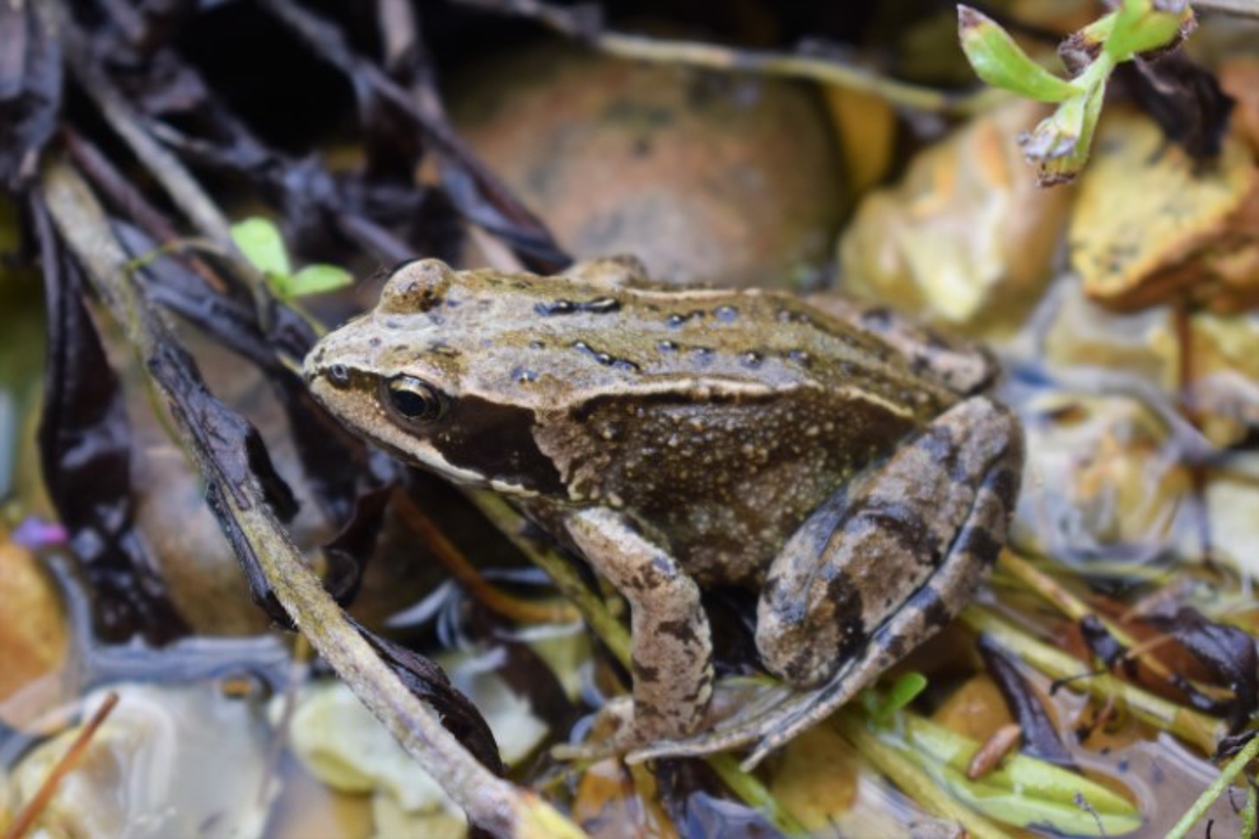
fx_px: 2885
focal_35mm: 82
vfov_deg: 16.6
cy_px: 420
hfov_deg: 24.6
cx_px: 630
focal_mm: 55
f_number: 5.6
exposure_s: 1/125
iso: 450
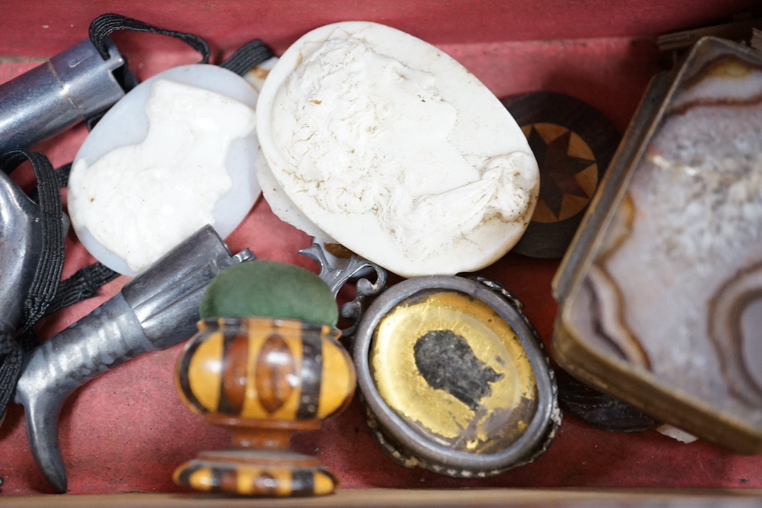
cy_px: 250
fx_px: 974
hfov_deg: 42.7
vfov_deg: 29.2
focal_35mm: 46
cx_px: 379
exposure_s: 1/80
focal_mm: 30
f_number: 6.3
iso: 2500
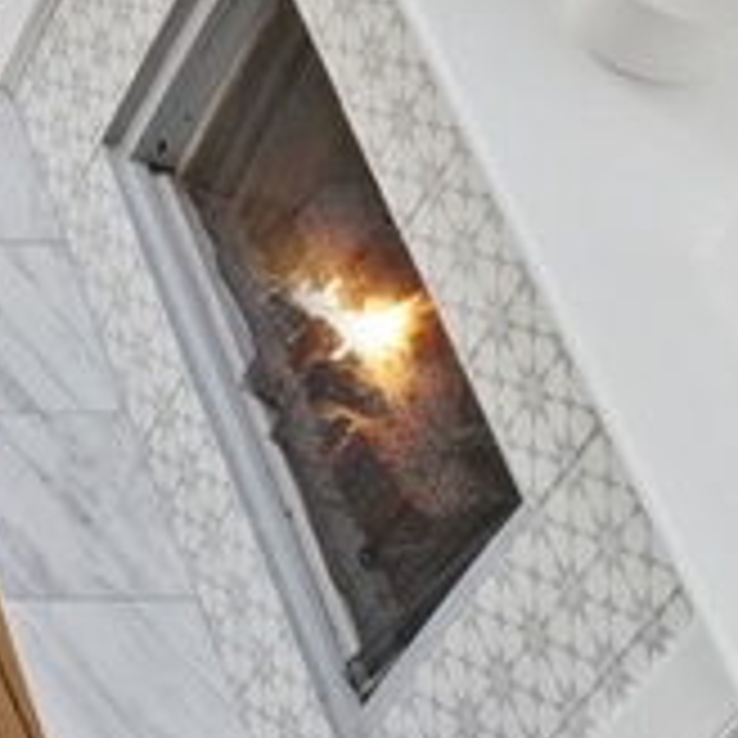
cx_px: -1462
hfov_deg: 9.9
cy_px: -256
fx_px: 3232
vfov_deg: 12.6
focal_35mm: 134
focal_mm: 16
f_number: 8
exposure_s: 1/40
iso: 320
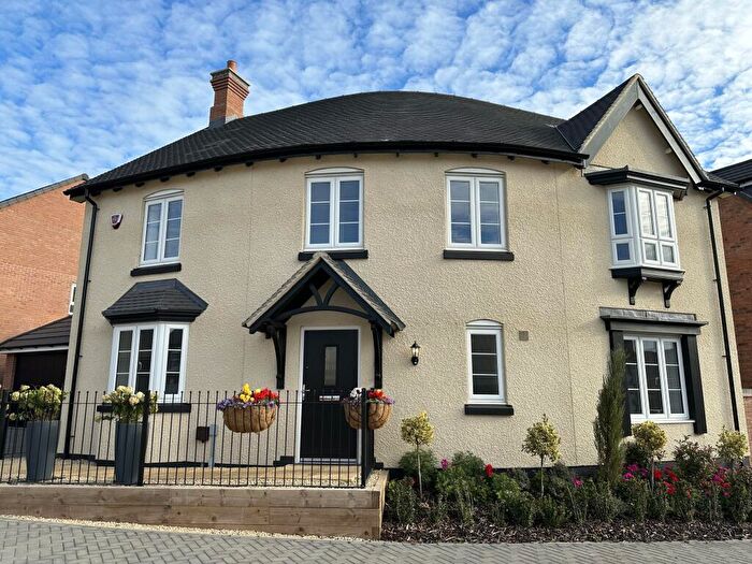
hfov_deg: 71.6
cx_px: 376
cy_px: 282
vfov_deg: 56.8
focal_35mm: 24
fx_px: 521
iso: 80
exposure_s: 1/2252
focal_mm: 6.86
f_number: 1.78
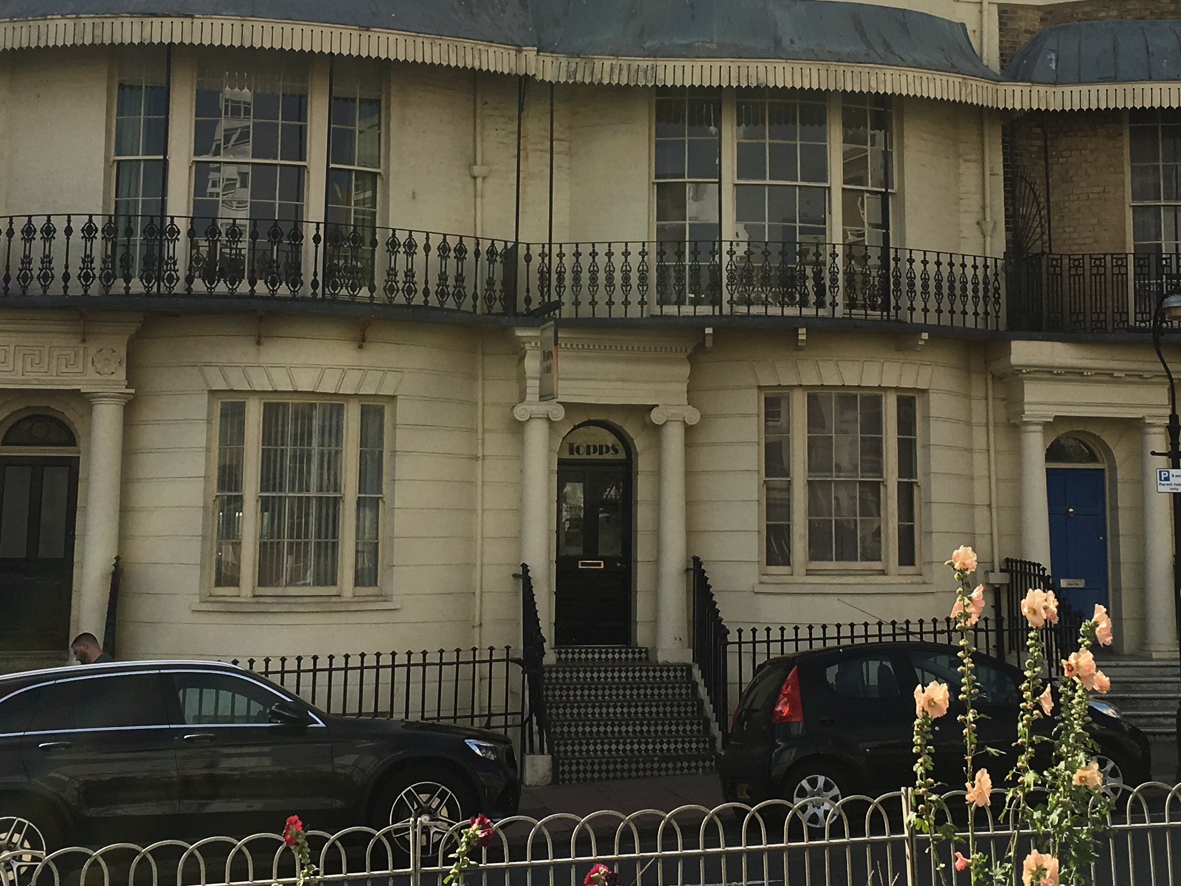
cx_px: 666
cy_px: 241
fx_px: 1945
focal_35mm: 57
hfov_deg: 33.7
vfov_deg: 25.4
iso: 25
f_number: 2.2
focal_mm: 4.15
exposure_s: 1/1832
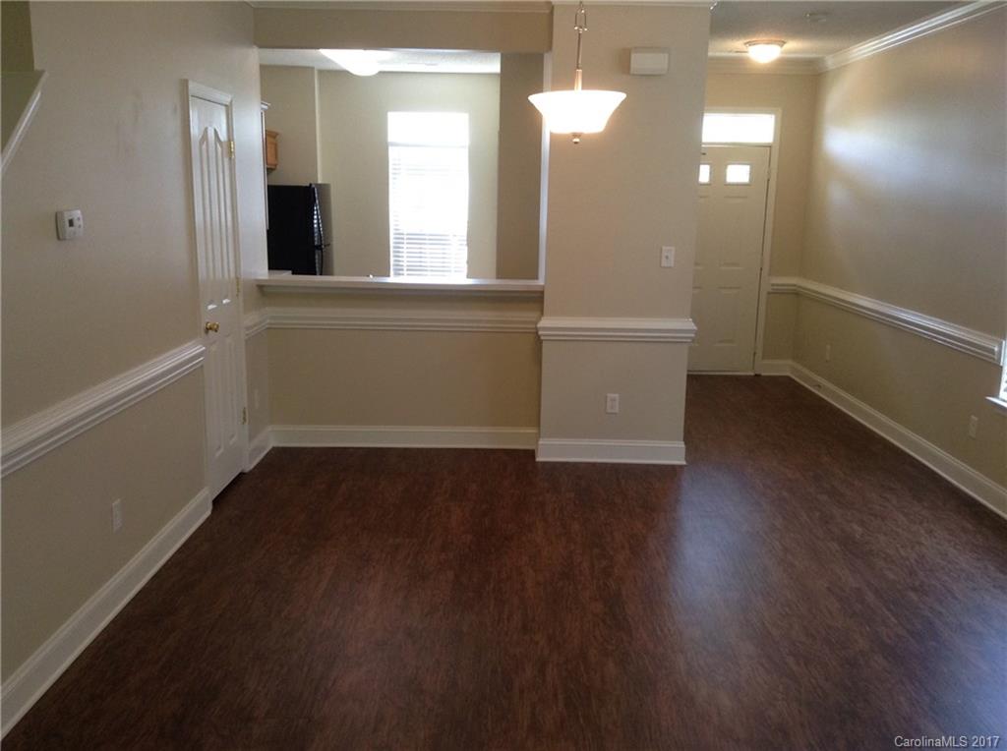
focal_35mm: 33
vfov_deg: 42.8
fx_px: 958
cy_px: 376
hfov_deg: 55.4
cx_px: 504
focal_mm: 3.3
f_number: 2.4
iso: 64
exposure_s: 1/25
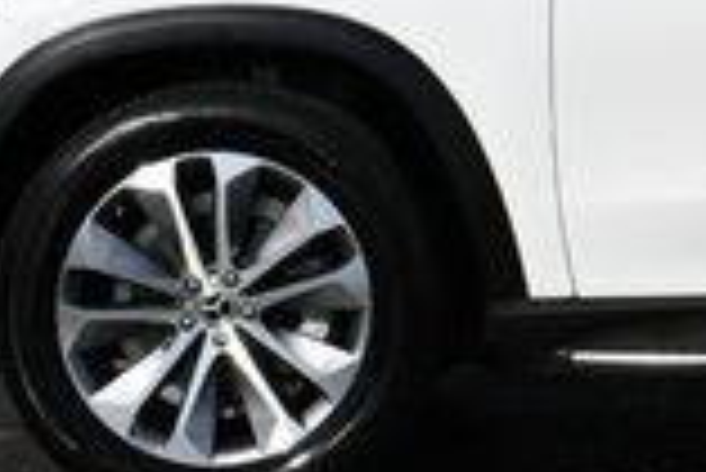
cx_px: 1061
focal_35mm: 187
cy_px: -238
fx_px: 3671
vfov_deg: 7.2
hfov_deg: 10.6
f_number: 10
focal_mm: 23
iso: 100
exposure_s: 1/400
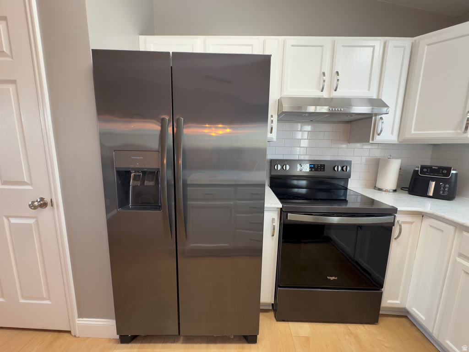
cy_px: 176
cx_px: 234
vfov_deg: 85.7
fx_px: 190
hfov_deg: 102.1
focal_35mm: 14
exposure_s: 1/60
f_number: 2.2
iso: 320
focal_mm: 2.22
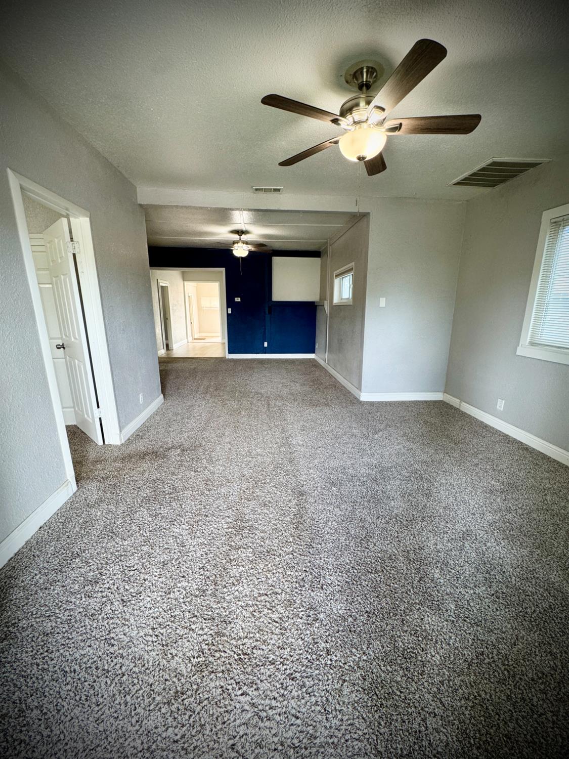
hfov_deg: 85.7
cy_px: 380
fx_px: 307
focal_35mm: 14
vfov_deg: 102.1
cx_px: 284
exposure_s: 1/60
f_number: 2.2
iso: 160
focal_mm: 2.22
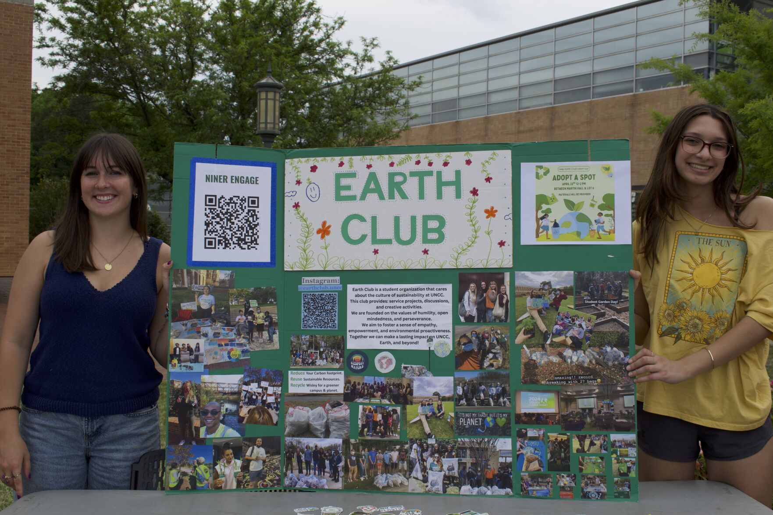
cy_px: 258
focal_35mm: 38
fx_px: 805
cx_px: 386
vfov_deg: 35.5
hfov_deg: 51.3
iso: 110
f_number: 8
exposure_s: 1/250
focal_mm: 25
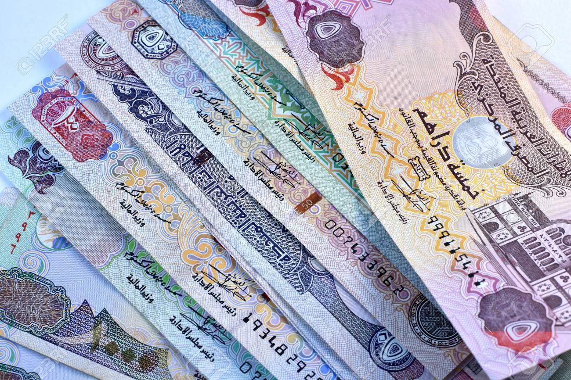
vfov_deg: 25.7
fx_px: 832
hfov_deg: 37.9
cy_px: 190
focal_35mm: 52
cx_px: 286
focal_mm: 35
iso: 100
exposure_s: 1/2
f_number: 11
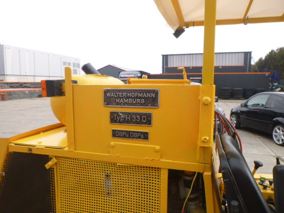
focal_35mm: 25
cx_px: 142
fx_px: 205
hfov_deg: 69.4
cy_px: 106
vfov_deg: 54.9
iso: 100
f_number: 3.9
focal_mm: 4.5
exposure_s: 1/125
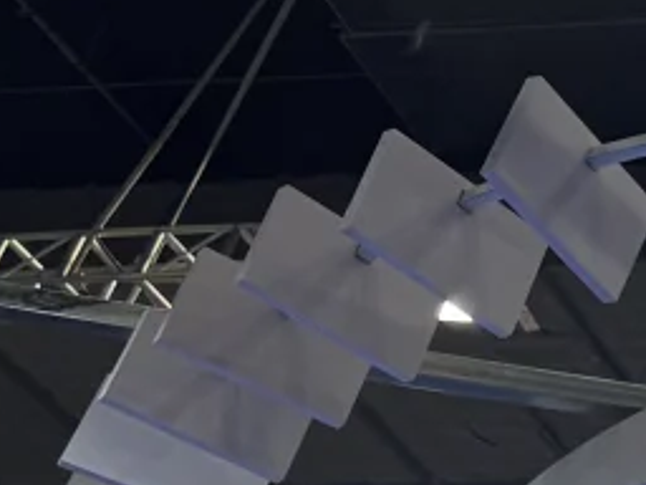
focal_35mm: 135
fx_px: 2519
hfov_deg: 11.3
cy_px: 242
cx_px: 1696
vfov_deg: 11.0
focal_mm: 6.76
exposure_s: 1/305
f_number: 1.78
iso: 80
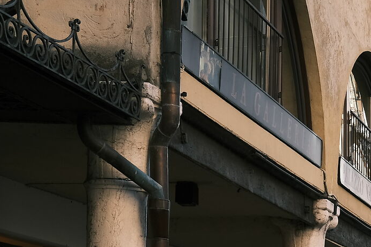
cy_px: 393
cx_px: 612
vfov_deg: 10.8
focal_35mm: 121
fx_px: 1247
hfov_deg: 15.2
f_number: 8
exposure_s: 1/56
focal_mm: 23
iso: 160
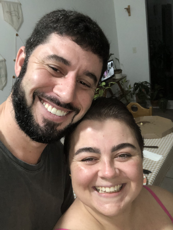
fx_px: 213
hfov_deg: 44.2
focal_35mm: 32
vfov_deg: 56.8
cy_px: 115
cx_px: 86
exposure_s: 1/40
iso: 200
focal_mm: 2.87
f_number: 2.2
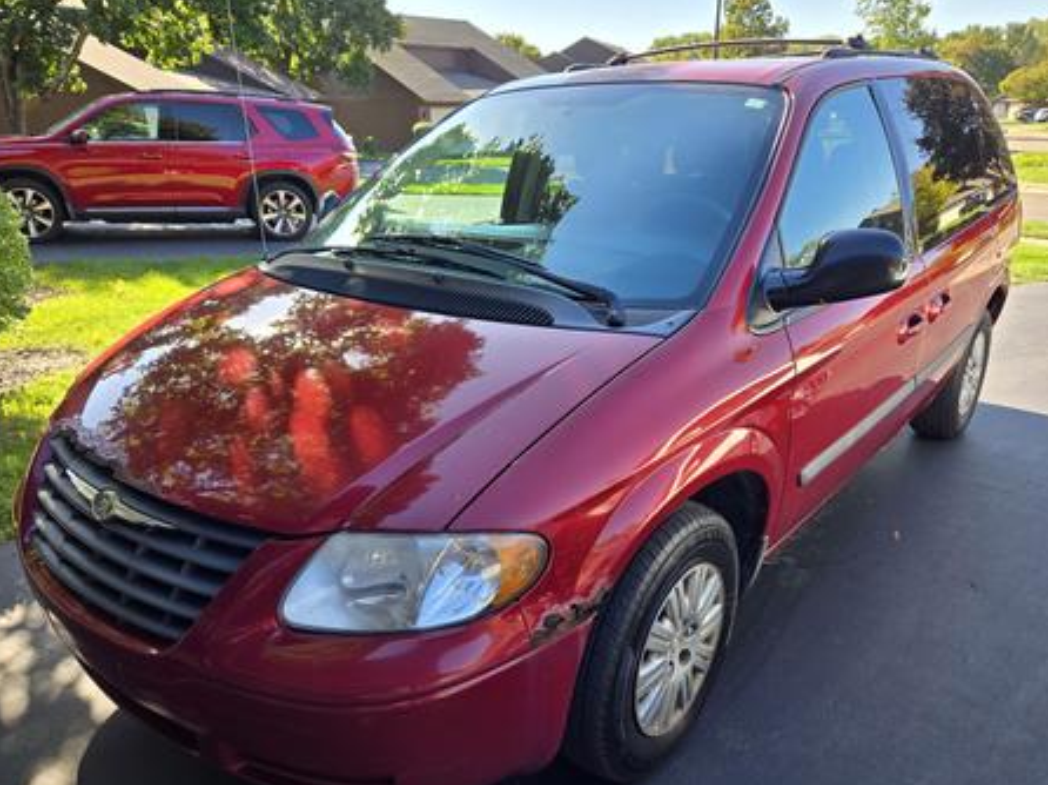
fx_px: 787
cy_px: 430
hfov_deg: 67.3
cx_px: 529
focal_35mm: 26
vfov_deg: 52.9
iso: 25
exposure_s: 1/326
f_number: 1.8
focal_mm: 5.4
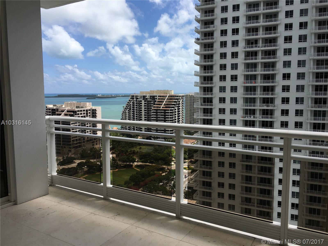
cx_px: 164
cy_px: 123
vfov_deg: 48.2
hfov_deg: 61.7
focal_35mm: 29
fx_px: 275
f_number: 2.2
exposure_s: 1/2331
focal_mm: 4.15
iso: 25
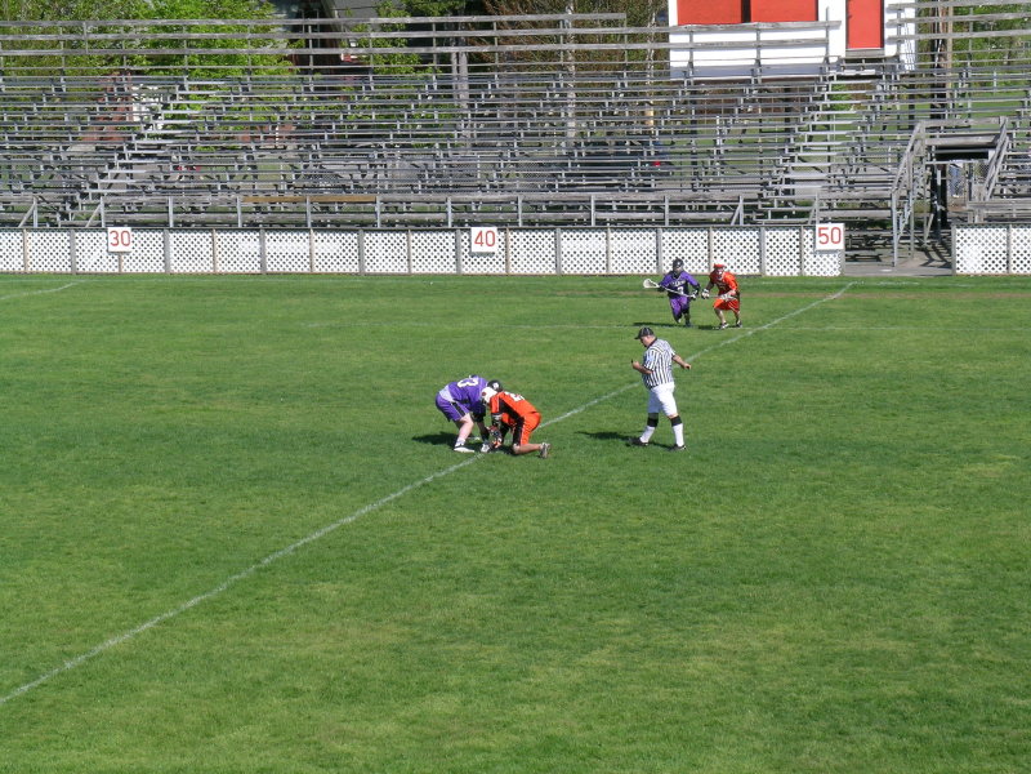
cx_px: 516
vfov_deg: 12.8
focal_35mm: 116
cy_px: 387
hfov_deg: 17.0
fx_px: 3455
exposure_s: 1/188
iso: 50
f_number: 7.3
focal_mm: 24
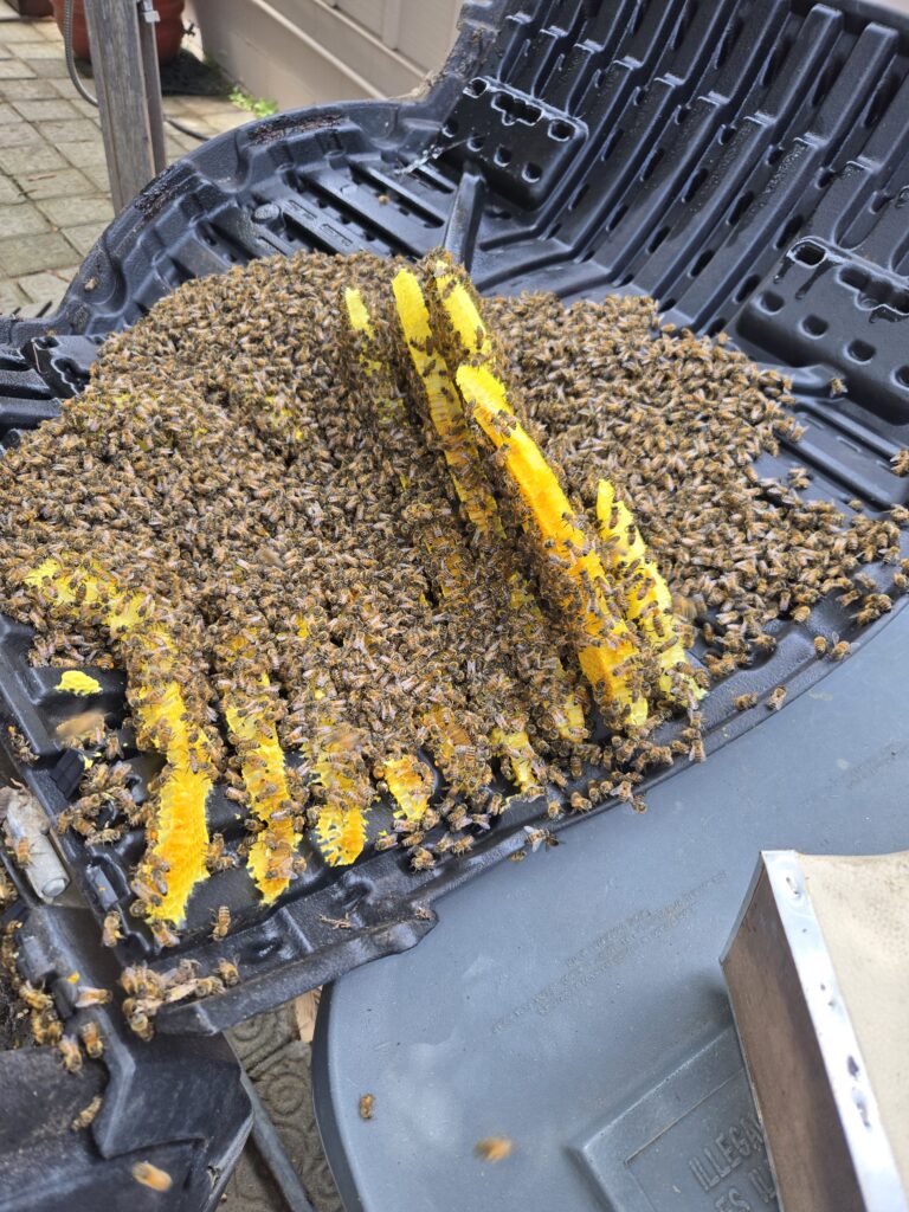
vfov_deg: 73.9
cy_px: 606
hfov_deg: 58.9
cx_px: 454
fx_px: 805
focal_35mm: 23
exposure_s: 1/120
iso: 25
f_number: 1.8
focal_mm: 5.4
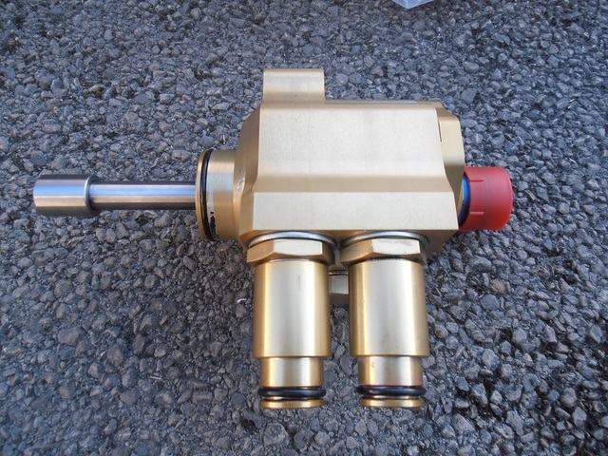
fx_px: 422
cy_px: 228
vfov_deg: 56.8
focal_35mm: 24
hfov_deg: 71.6
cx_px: 304
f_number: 3
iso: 80
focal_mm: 4.2
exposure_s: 1/100
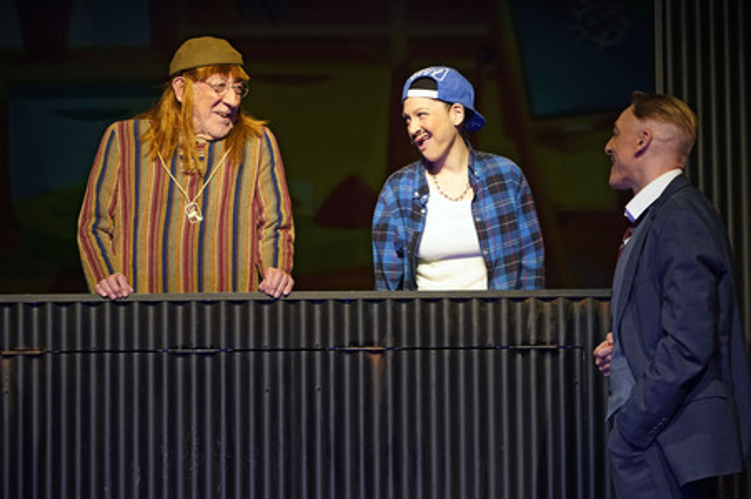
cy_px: 250
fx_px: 3565
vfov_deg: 8.0
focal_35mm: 171
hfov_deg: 12.0
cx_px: 376
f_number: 5.6
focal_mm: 171
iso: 2000
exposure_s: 1/250
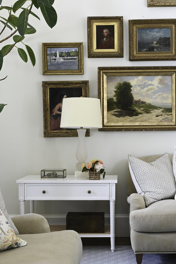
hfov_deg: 23.7
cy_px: 143
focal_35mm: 57
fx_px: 418
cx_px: 108
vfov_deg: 35.0
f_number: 22
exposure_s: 6
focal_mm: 32
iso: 50
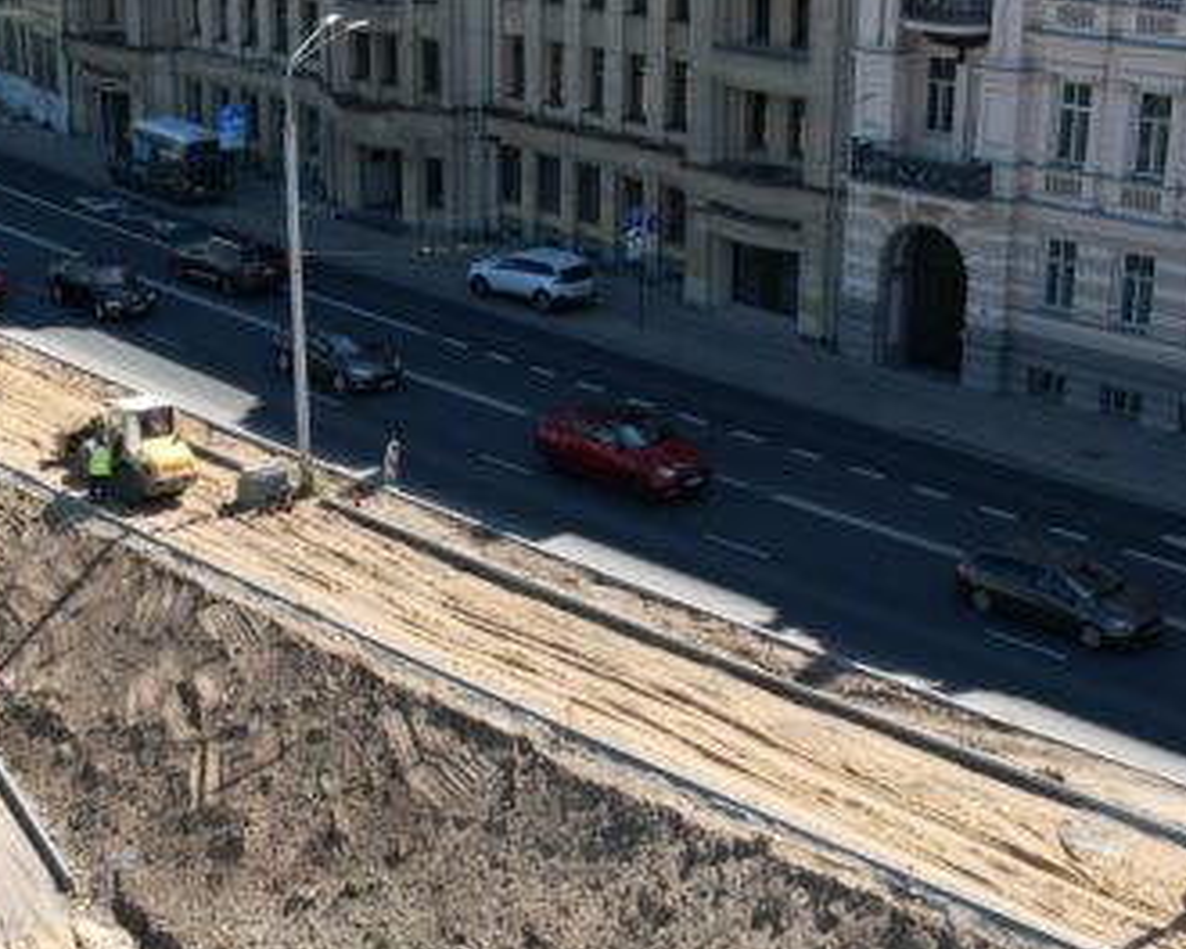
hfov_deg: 29.3
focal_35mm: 64
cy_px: 584
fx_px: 2246
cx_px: 352
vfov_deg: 23.8
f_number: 2.8
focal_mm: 8.38
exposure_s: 1/1250
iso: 100
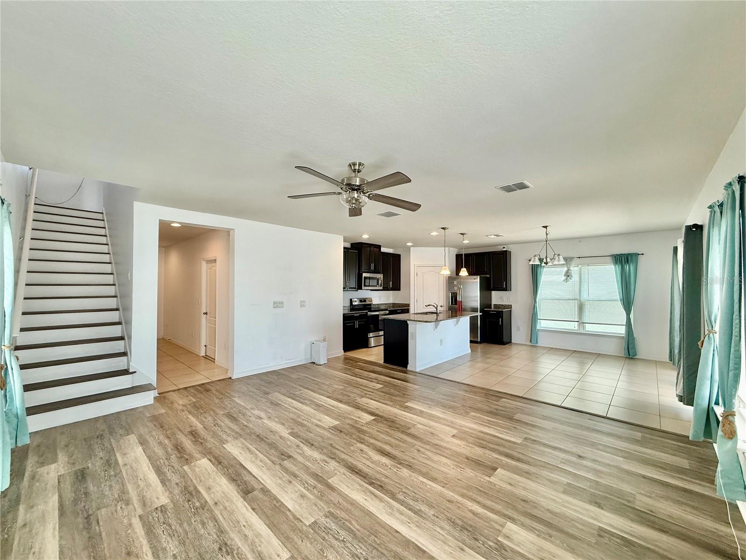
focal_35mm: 14
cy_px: 280
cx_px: 373
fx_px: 302
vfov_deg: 85.7
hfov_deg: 102.1
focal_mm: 2.22
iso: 160
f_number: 2.2
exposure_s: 1/120
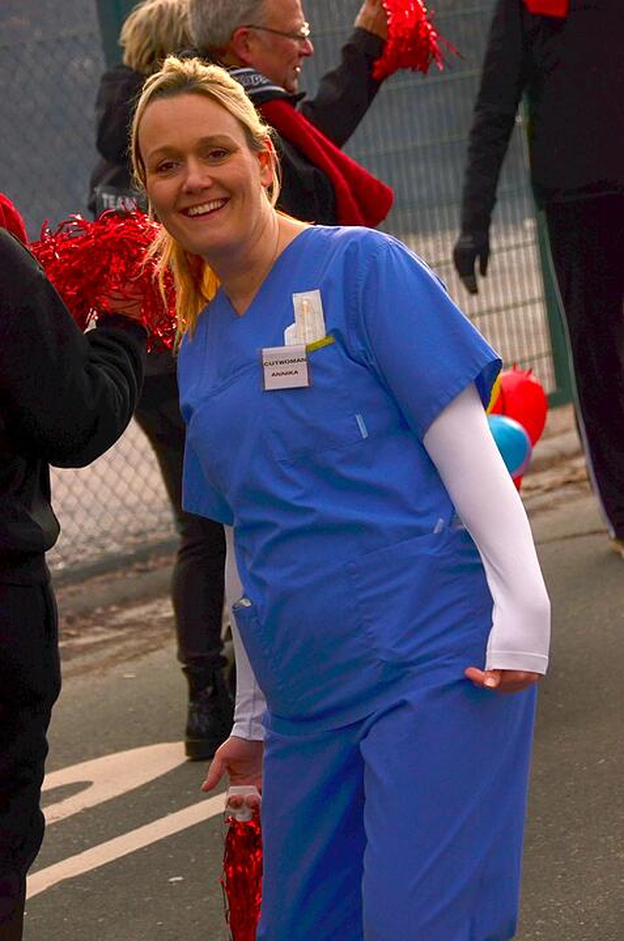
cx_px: 312
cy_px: 470
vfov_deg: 16.1
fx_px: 3329
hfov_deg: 10.7
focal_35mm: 128
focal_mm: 85
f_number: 5.6
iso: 400
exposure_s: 1/3200
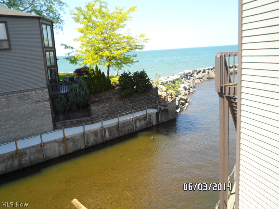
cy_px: 104
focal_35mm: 30
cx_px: 140
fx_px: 242
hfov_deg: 60.0
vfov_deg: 46.8
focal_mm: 5.5
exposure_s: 1/350
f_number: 2.7
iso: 80
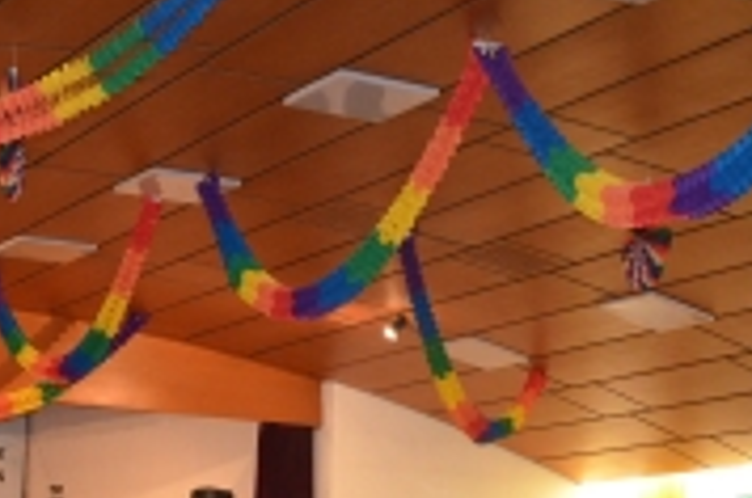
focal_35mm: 94
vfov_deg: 14.1
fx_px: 1960
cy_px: 576
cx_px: 300
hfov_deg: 21.7
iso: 2500
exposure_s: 1/60
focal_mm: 26
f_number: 4
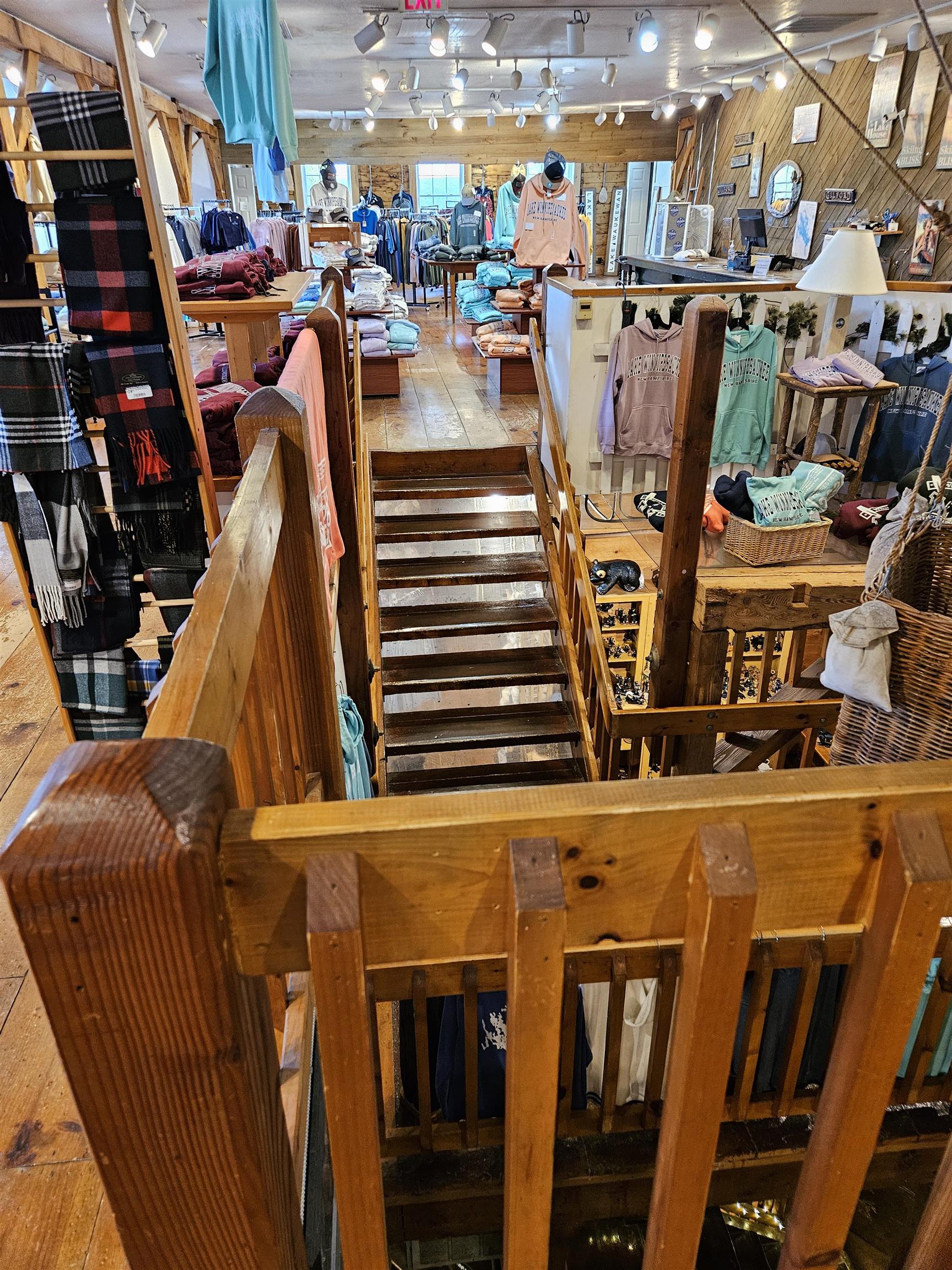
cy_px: 635
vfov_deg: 73.9
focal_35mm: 23
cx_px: 476
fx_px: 843
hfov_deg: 58.9
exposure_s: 1/60
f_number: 1.8
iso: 640
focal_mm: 5.4
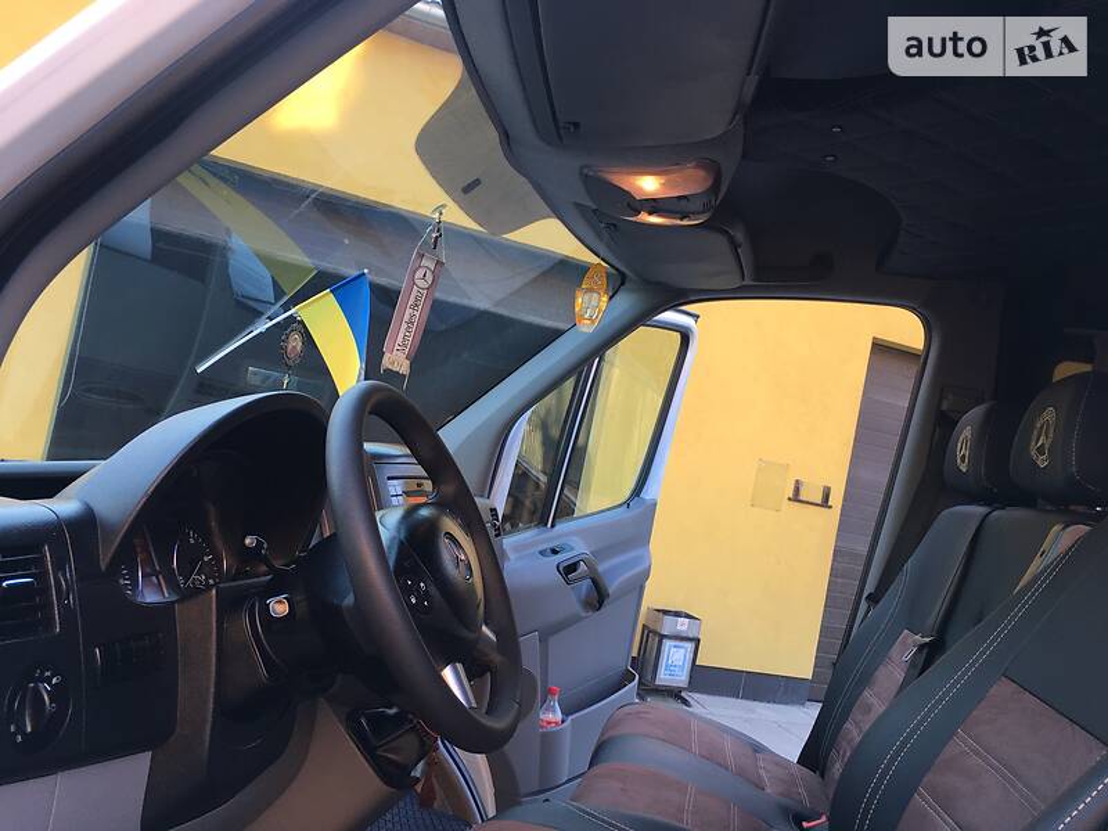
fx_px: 928
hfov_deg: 61.7
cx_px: 554
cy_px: 416
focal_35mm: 29
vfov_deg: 48.2
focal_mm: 4.2
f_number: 2.2
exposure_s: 1/100
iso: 40
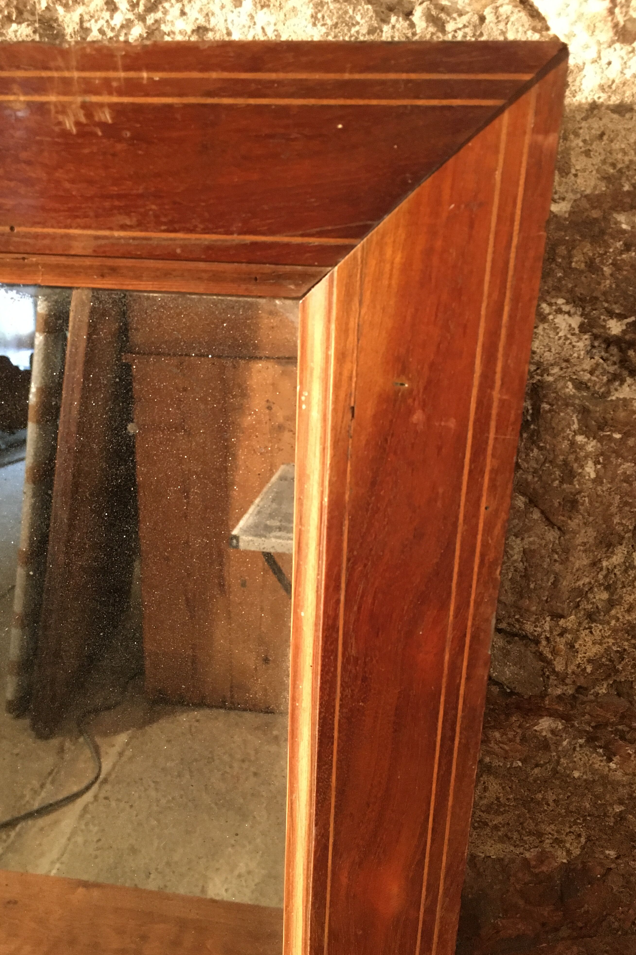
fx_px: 822
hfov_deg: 42.3
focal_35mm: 31
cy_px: 485
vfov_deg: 60.3
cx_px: 286
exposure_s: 1/17
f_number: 2.2
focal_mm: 4.15
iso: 250
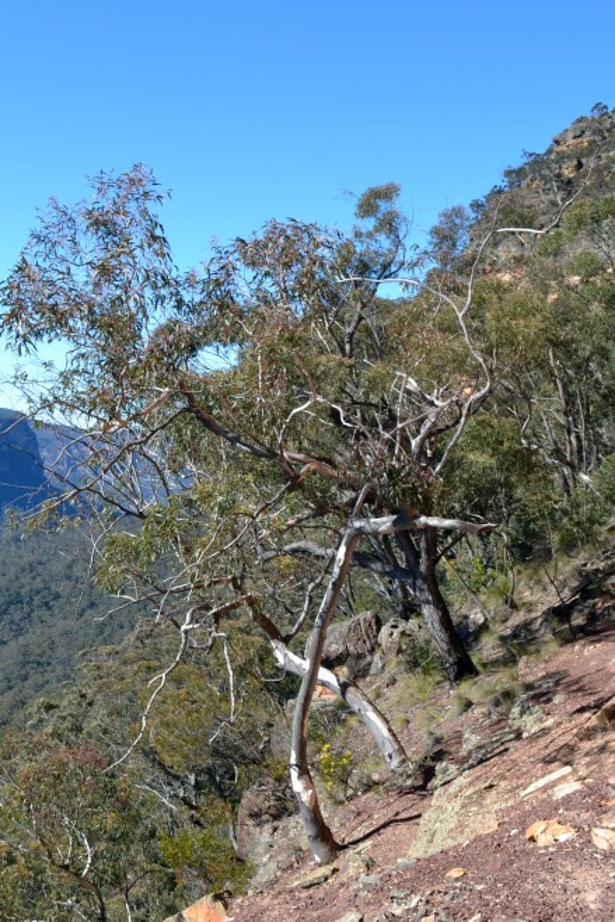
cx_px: 157
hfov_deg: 31.4
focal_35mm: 42
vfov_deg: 46.4
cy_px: 449
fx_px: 1076
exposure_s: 1/160
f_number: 6.3
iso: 100
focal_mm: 18
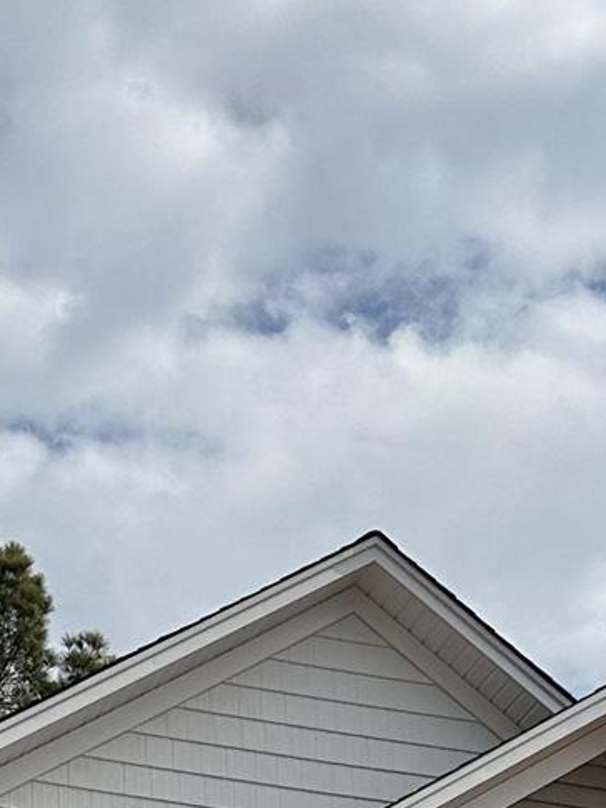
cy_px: 1568
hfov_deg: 13.0
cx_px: 248
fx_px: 2660
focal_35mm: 114
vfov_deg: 14.6
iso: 80
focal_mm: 6.86
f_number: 1.78
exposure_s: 1/8929
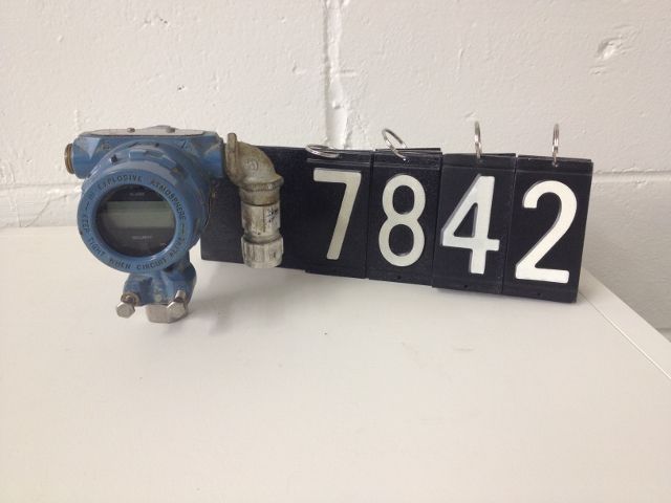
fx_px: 678
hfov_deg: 52.6
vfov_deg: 40.7
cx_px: 336
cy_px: 252
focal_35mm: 35
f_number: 2.4
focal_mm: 4.28
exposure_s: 1/20
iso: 100
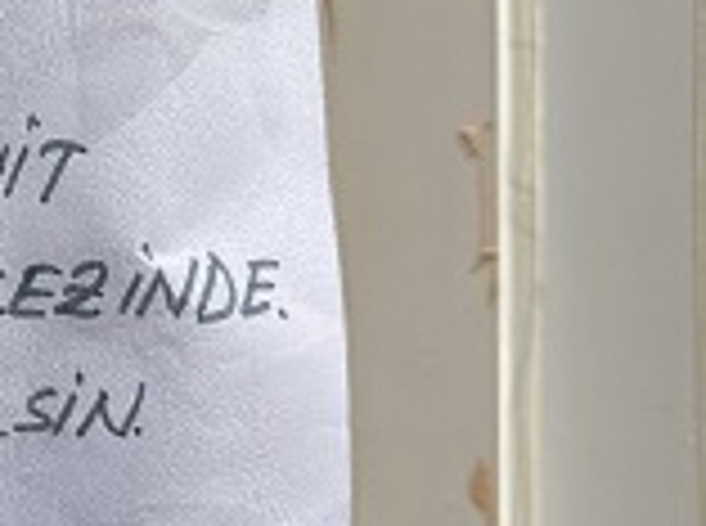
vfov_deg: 16.0
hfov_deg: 18.3
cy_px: 175
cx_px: -427
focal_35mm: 92
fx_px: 1872
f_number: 1.78
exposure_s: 1/12048
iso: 80
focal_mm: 6.86
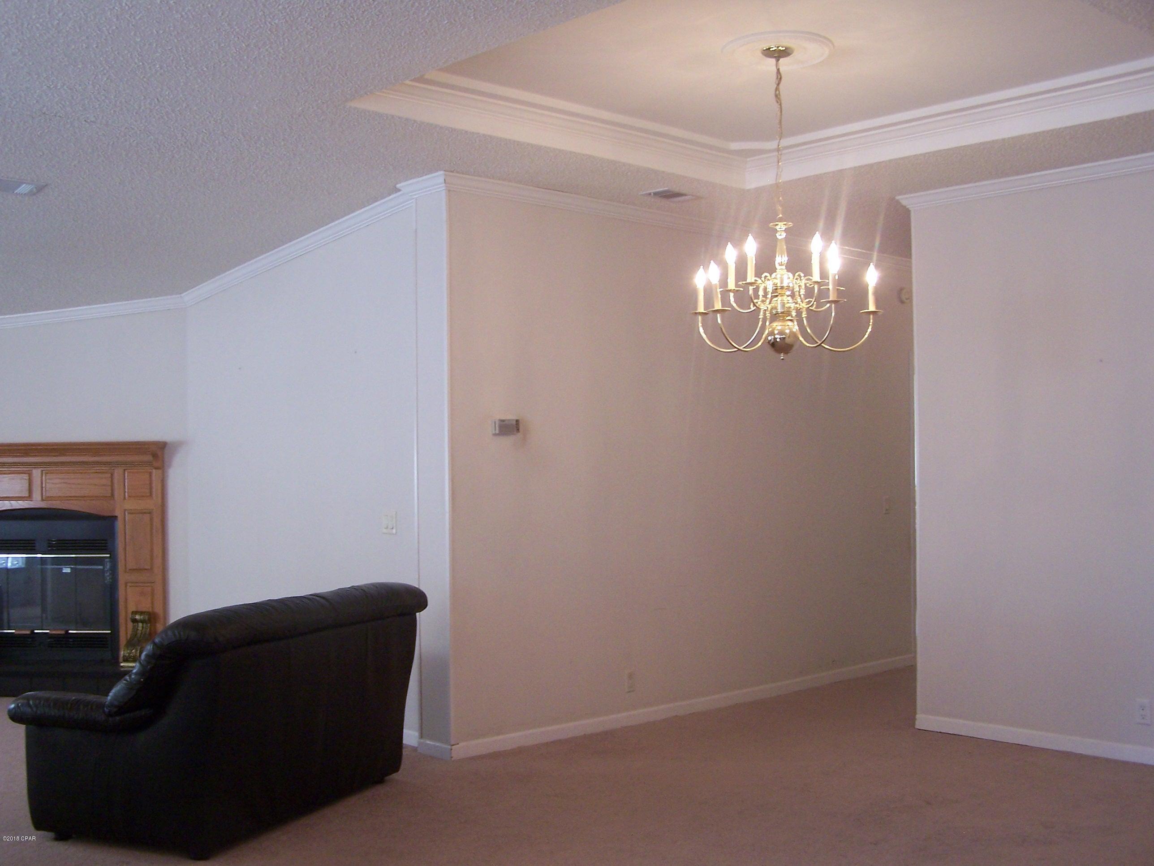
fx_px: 1267
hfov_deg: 49.0
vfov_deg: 37.7
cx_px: 577
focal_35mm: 38
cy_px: 433
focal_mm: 6.3
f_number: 2.8
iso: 140
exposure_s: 1/15
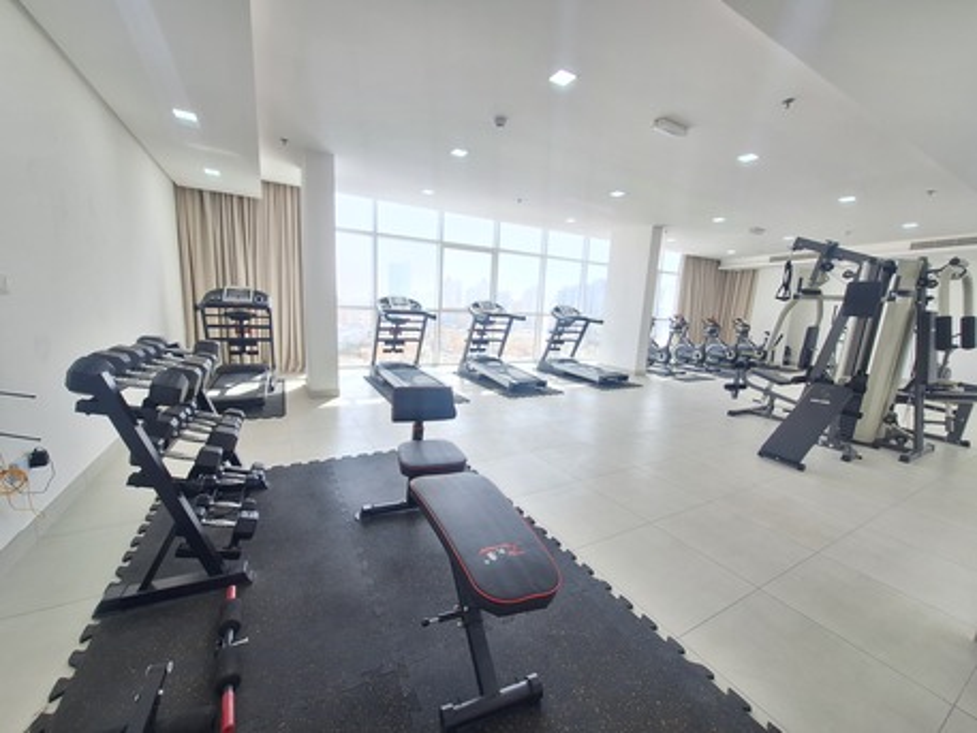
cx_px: 488
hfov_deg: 106.2
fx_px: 367
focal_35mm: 13
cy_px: 366
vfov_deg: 89.9
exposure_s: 1/100
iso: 50
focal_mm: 1.74
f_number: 2.2
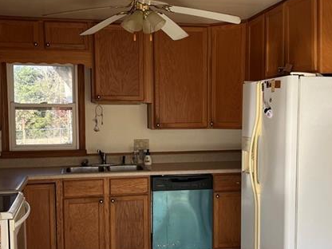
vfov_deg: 30.2
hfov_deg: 39.6
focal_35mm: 48
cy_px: 143
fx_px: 460
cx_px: 175
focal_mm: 5.1
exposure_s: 1/353
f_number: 1.6
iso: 50
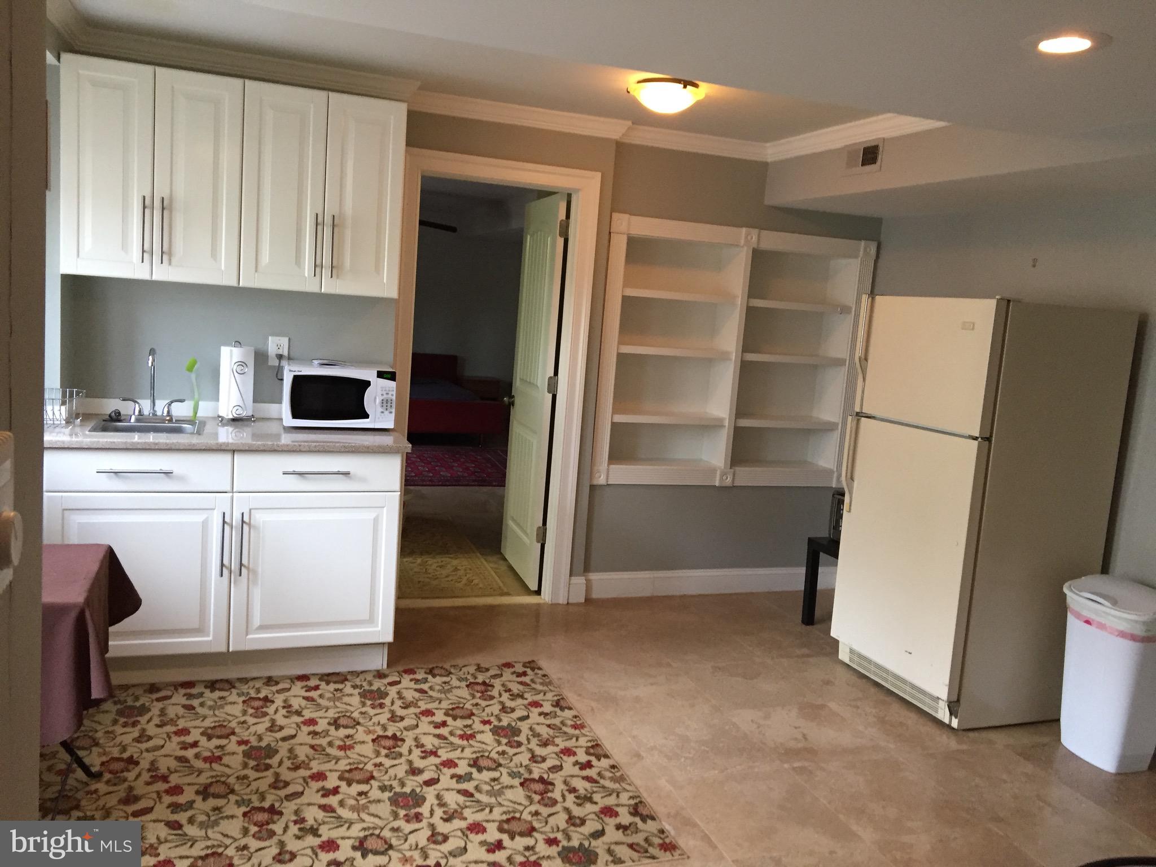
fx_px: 968
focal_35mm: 29
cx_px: 578
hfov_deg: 61.7
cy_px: 434
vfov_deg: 48.2
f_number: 2.2
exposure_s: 1/30
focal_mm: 4.15
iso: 125
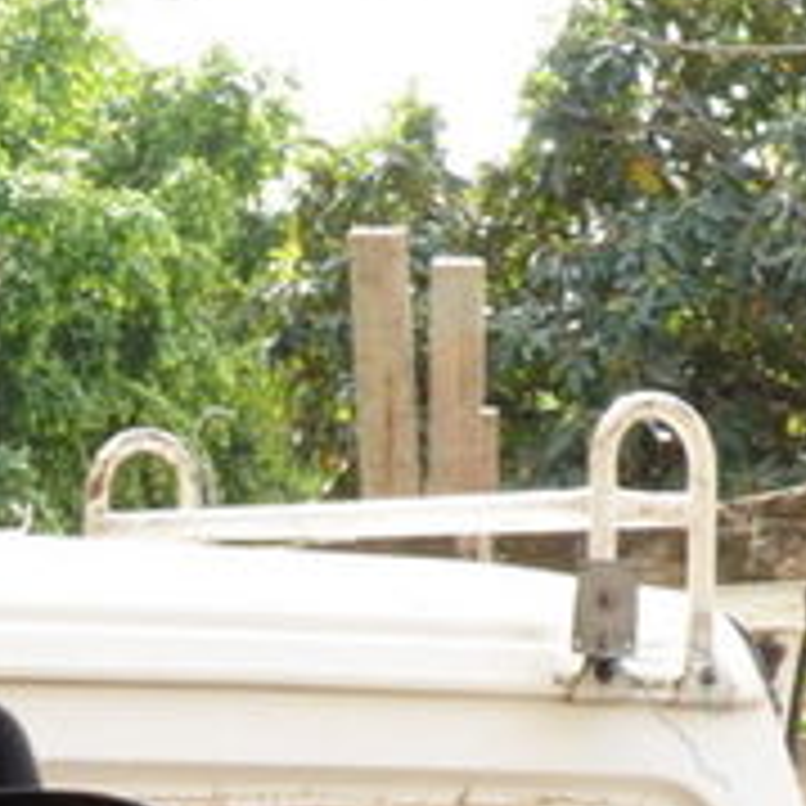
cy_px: 1295
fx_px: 6296
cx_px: -59
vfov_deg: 7.2
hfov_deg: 7.3
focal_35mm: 239
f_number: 14
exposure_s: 1/250
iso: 1600
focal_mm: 24
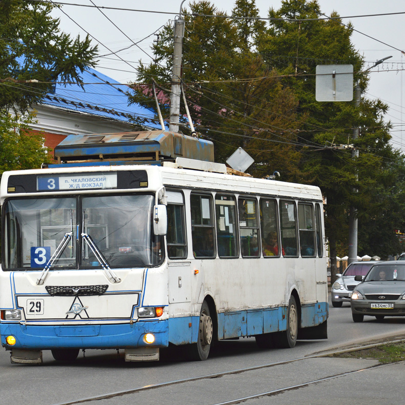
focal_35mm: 135
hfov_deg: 12.9
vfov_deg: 12.9
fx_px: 1787
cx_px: 164
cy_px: 203
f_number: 5.6
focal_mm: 70
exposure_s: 1/320
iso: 100
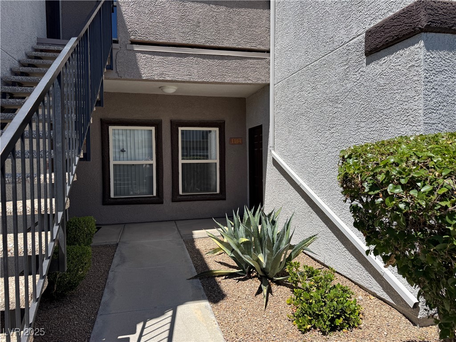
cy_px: 171
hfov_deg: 71.6
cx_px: 228
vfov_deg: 56.8
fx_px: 316
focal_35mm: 24
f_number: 1.78
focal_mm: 6.76
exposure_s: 1/4310
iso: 80
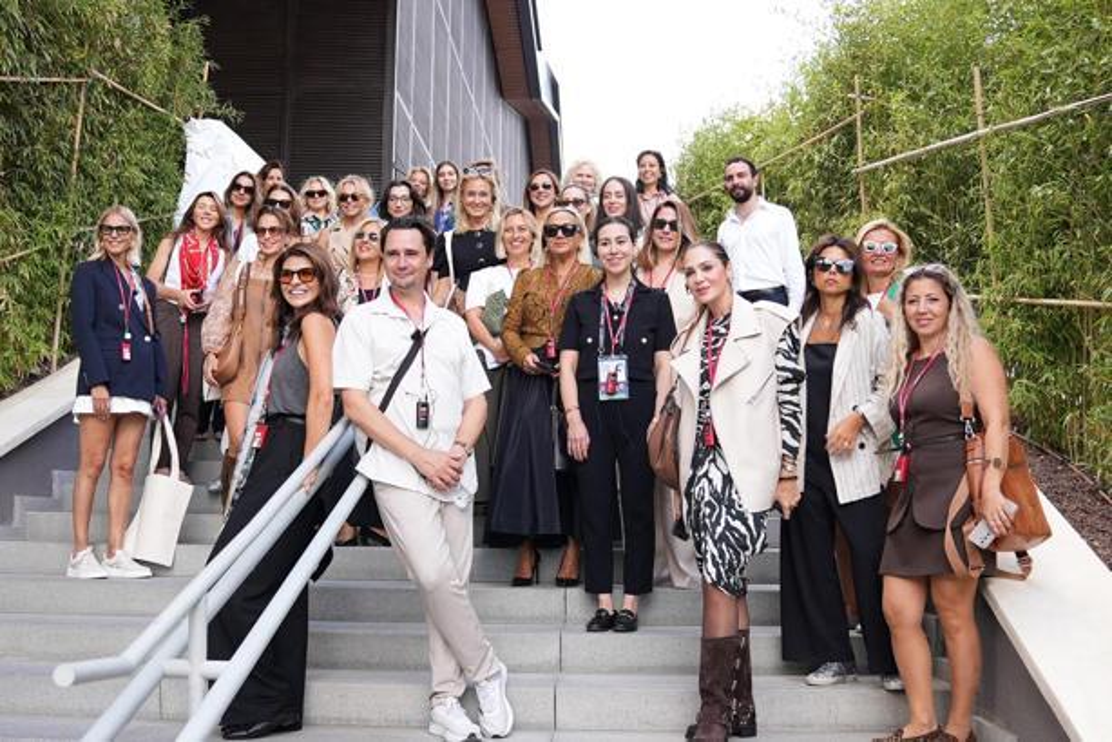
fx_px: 1112
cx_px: 556
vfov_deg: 36.9
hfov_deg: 53.1
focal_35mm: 36
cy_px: 371
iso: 80
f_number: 2.8
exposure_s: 1/100
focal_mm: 24
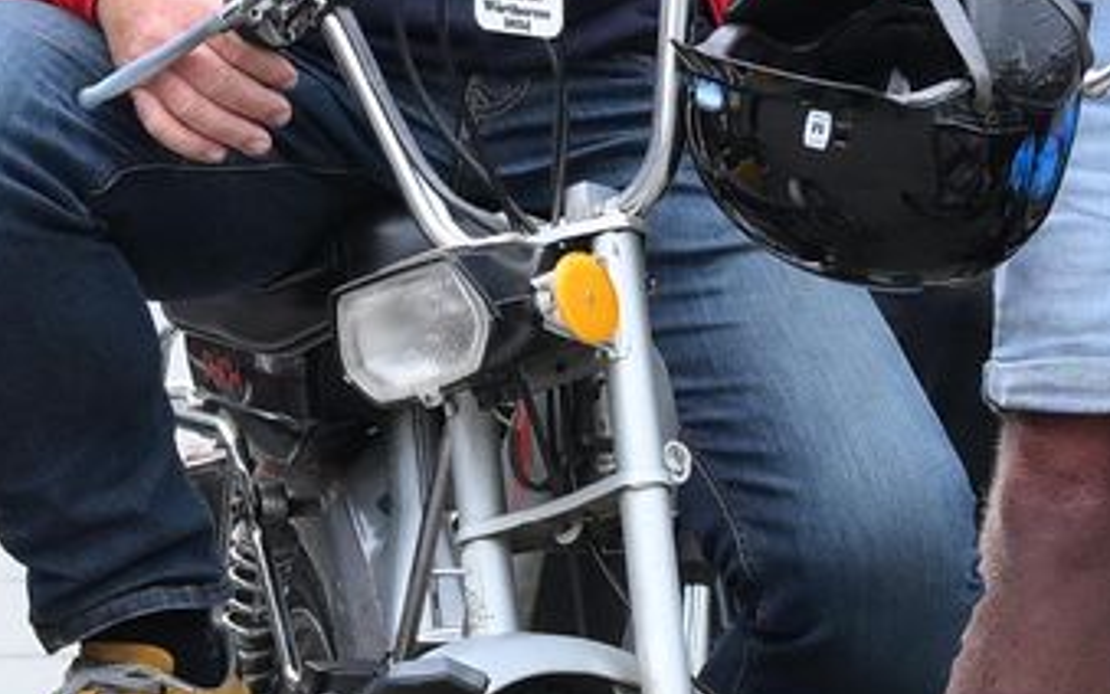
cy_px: -98
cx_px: 661
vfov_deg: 2.8
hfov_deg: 4.5
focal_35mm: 468
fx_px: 14160
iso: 720
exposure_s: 1/800
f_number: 4
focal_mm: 54
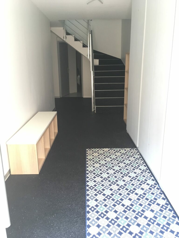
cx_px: 90
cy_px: 119
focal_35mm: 29
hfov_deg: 48.2
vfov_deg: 61.7
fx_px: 200
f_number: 2.2
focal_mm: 4.15
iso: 100
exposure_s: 1/33
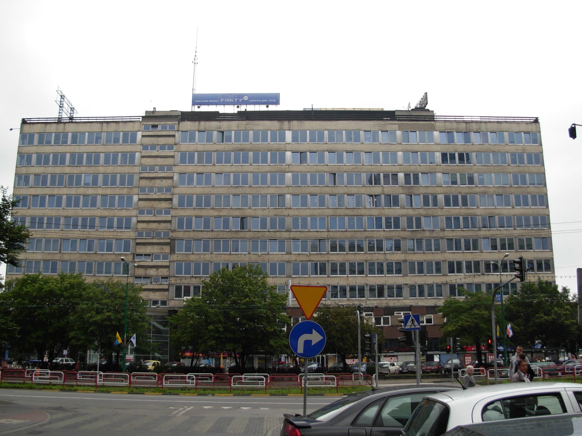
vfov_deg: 37.7
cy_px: 218
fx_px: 639
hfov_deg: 49.0
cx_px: 291
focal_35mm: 38
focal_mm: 6.3
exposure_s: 1/406
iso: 79
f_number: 2.9
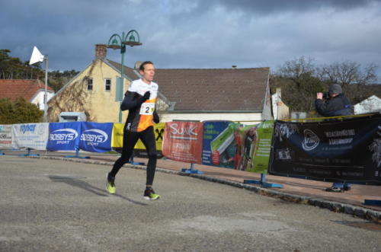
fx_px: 554
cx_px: 190
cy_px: 126
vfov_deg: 25.6
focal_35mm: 52
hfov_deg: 37.9
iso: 400
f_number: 5.6
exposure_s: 1/1500
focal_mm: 35
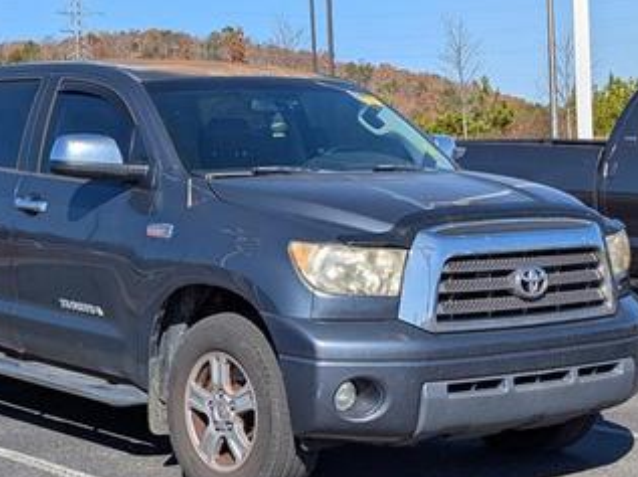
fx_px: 1436
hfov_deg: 25.0
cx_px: 235
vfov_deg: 18.9
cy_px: 264
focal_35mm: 78
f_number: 1.68
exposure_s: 1/1250
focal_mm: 6.9
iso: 20
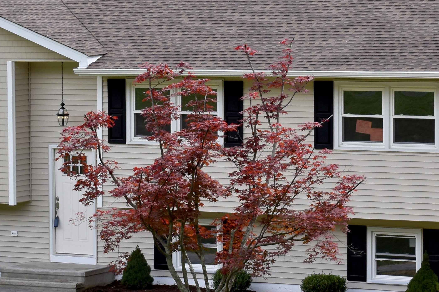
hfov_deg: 12.0
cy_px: 119
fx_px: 2085
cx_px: 210
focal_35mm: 171
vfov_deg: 8.0
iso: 280
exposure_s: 1/250
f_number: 8
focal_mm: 40
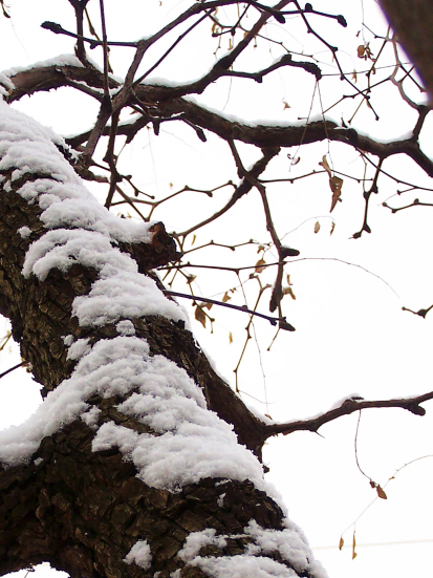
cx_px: 100
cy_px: 462
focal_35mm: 119
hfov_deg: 12.4
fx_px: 1985
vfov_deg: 16.4
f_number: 3.2
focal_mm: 10.7
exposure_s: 1/200
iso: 80
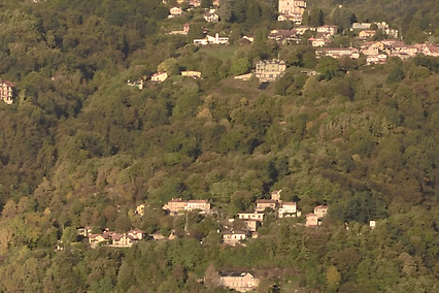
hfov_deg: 7.3
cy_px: 373
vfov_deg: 5.2
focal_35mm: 262
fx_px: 3192
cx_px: -670
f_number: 16
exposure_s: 4
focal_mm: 31
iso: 100
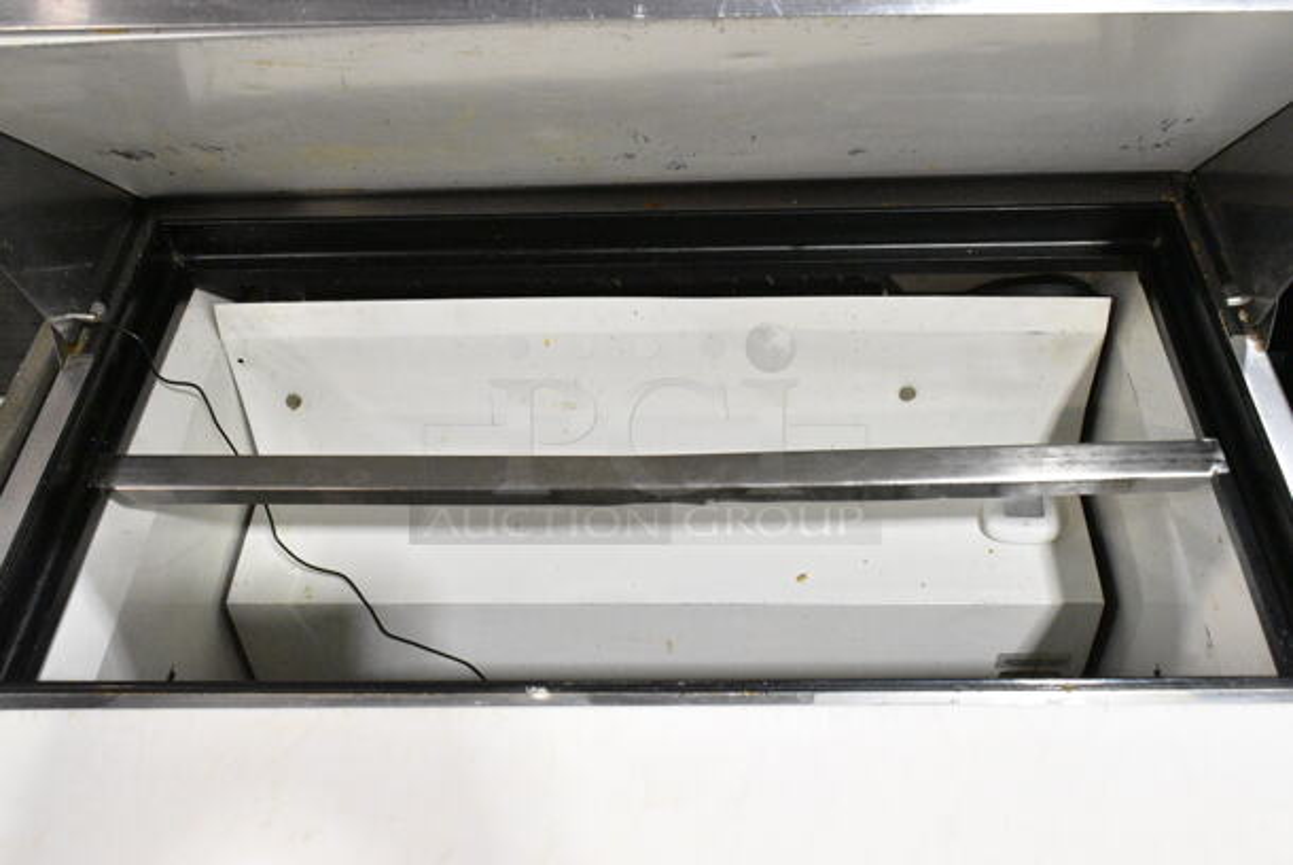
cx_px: 646
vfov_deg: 35.6
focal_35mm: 38
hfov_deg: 51.2
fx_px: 1348
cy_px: 432
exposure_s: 1/320
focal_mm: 25
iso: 6400
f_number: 9
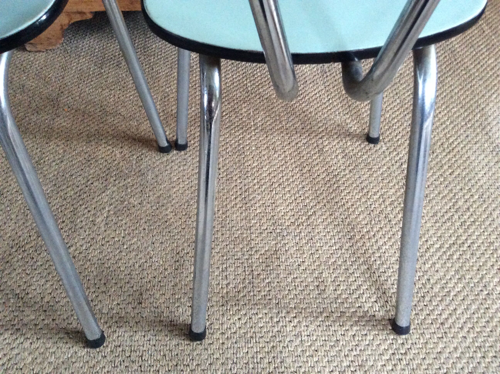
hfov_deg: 56.9
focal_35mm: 32
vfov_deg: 44.1
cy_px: 187
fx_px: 462
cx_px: 250
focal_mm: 3.3
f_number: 2.4
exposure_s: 1/17
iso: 320
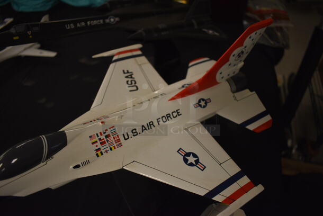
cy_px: 108
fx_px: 242
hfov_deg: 67.3
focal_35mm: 27
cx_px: 162
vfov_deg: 48.0
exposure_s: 1/125
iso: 800
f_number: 3.5
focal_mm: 18
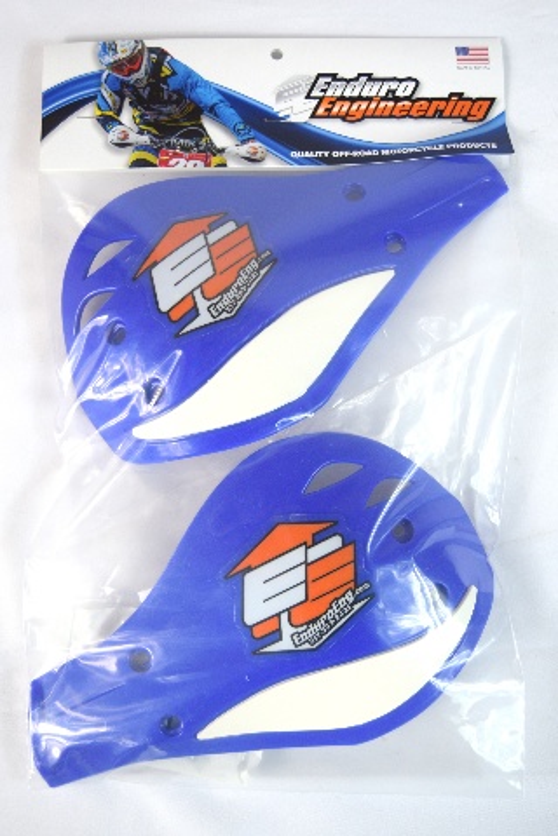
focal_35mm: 34
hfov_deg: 38.4
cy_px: 418
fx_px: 802
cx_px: 279
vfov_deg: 55.1
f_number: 4.5
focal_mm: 23
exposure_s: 1/80
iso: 400
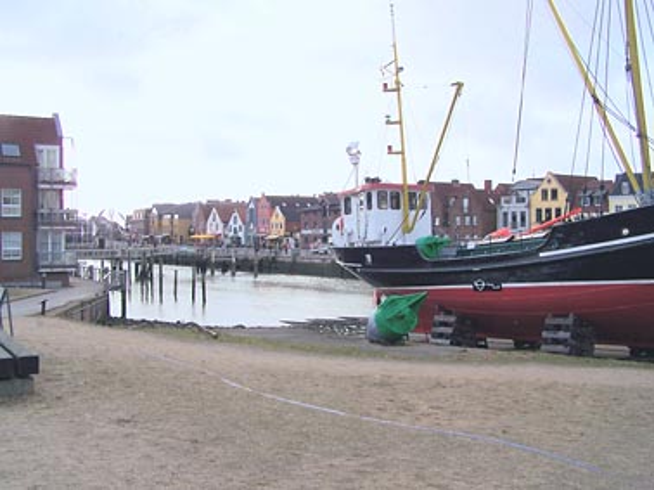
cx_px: 327
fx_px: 717
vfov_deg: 37.7
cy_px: 245
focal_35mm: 38
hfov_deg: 49.0
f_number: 4
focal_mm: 6.3
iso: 64
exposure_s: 1/250
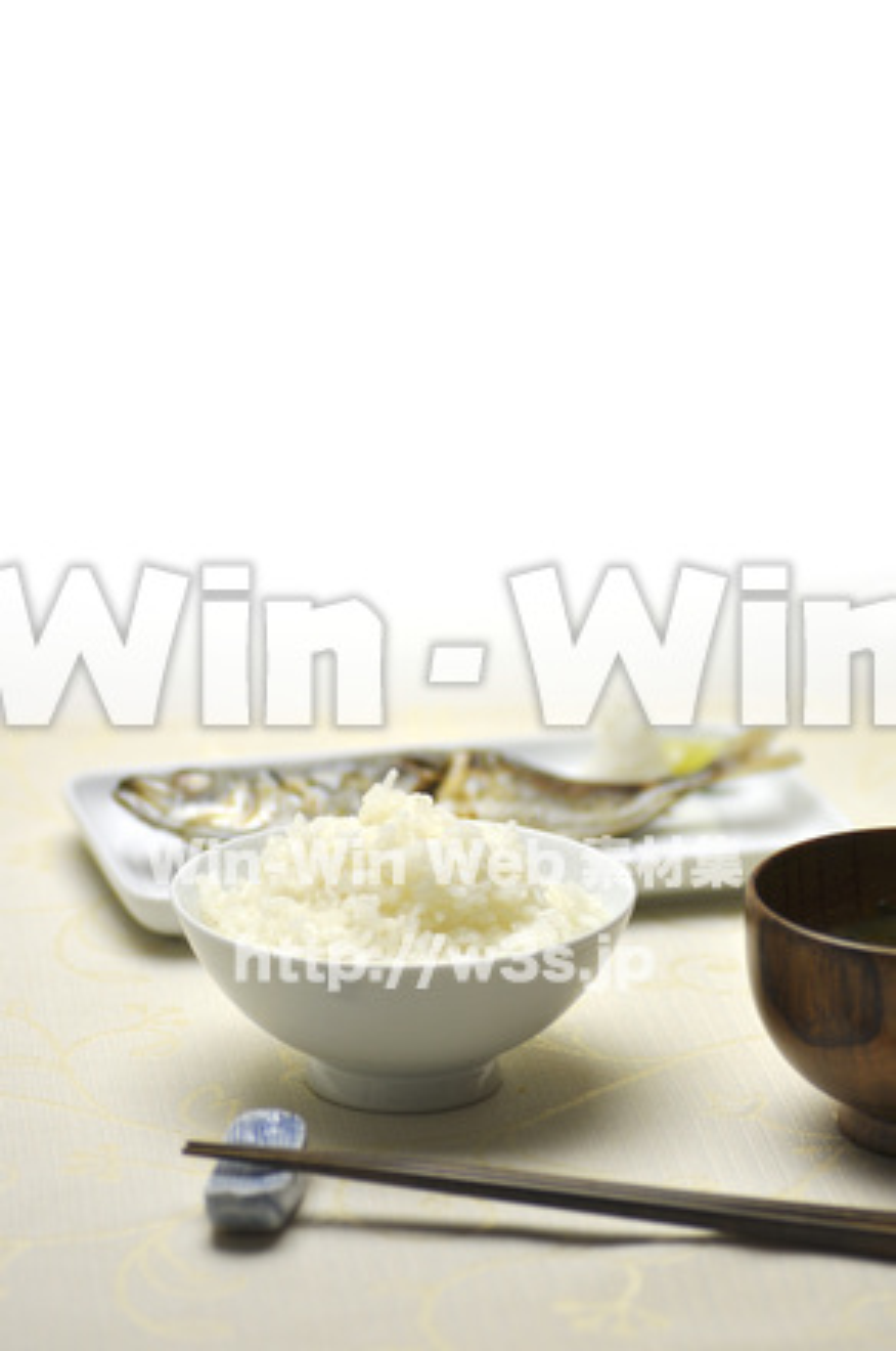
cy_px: 676
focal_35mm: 135
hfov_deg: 10.1
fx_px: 5056
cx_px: 448
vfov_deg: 15.2
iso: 200
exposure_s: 1/160
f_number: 3.2
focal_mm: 90
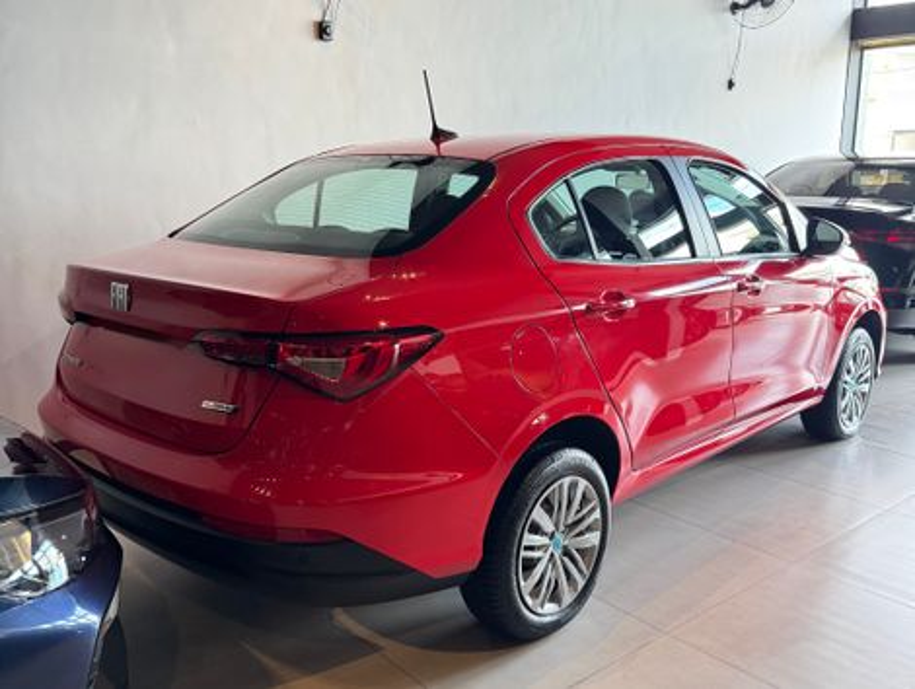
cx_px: 458
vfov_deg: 56.9
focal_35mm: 24
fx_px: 635
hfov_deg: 71.5
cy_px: 344
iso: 200
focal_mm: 6.76
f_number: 1.78
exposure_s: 1/81
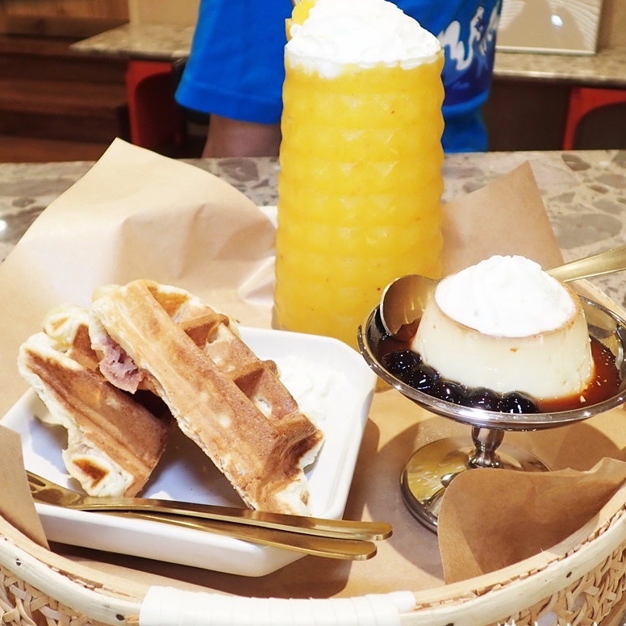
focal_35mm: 41
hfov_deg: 40.9
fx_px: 839
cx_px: 294
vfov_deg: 40.9
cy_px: 311
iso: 125
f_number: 2.3
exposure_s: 1/60
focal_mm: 5.5
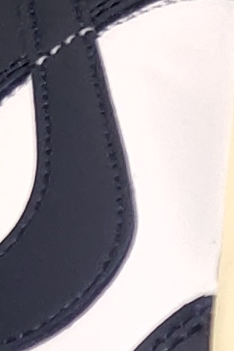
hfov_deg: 4.9
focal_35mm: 279
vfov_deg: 7.2
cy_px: 648
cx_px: 405
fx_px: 2718
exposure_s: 1/100
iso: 76
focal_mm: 4.35
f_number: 1.79
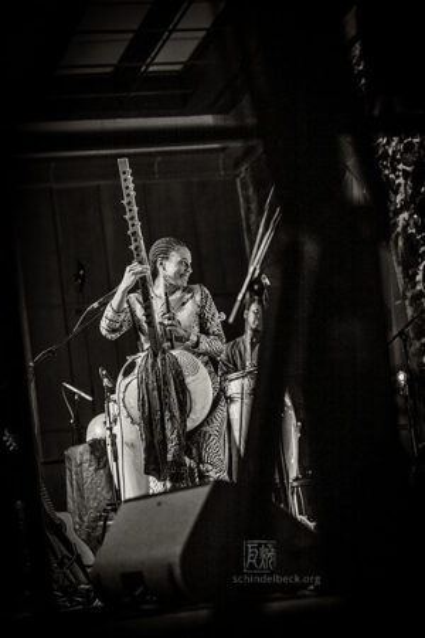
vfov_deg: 23.9
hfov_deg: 16.1
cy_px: 319
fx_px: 1505
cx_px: 212
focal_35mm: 85
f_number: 2.4
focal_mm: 85
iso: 500
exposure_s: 1/100
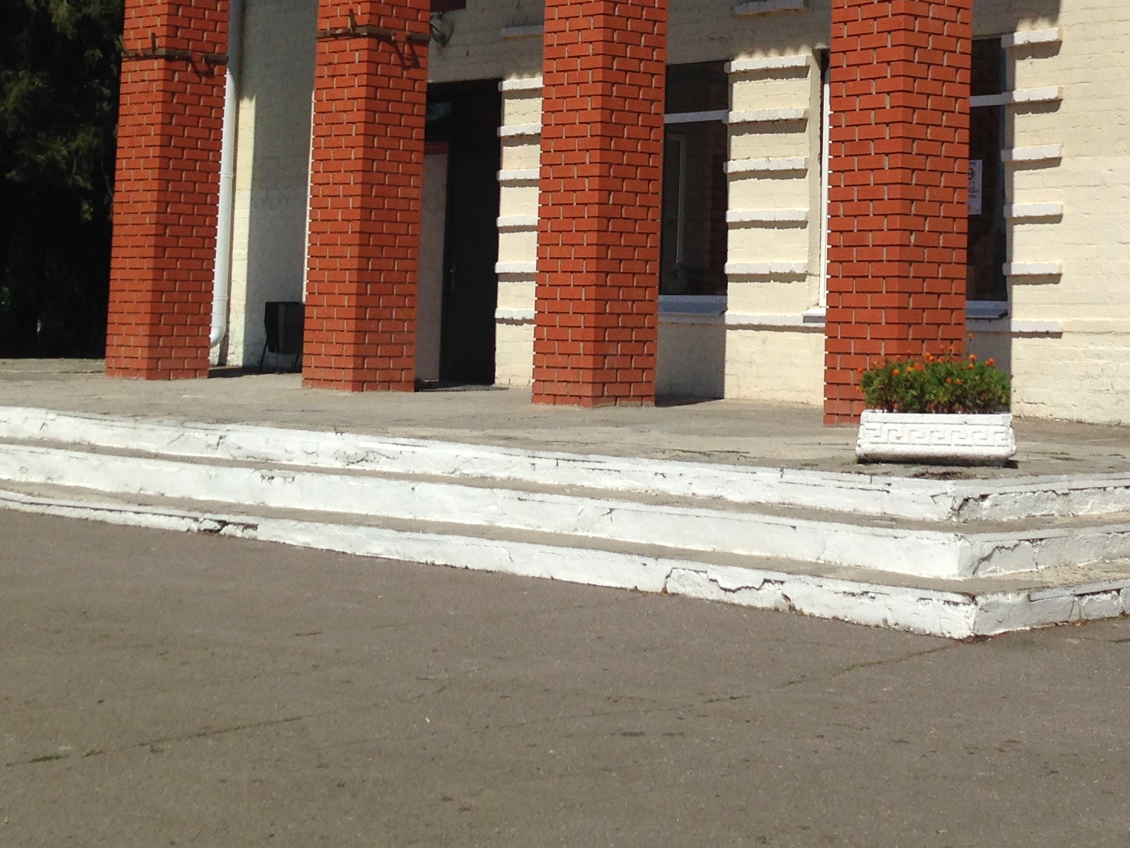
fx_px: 2383
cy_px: 77
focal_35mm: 73
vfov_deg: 19.8
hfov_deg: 26.3
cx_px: 854
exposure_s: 1/4184
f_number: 2.4
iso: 50
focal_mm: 4.12
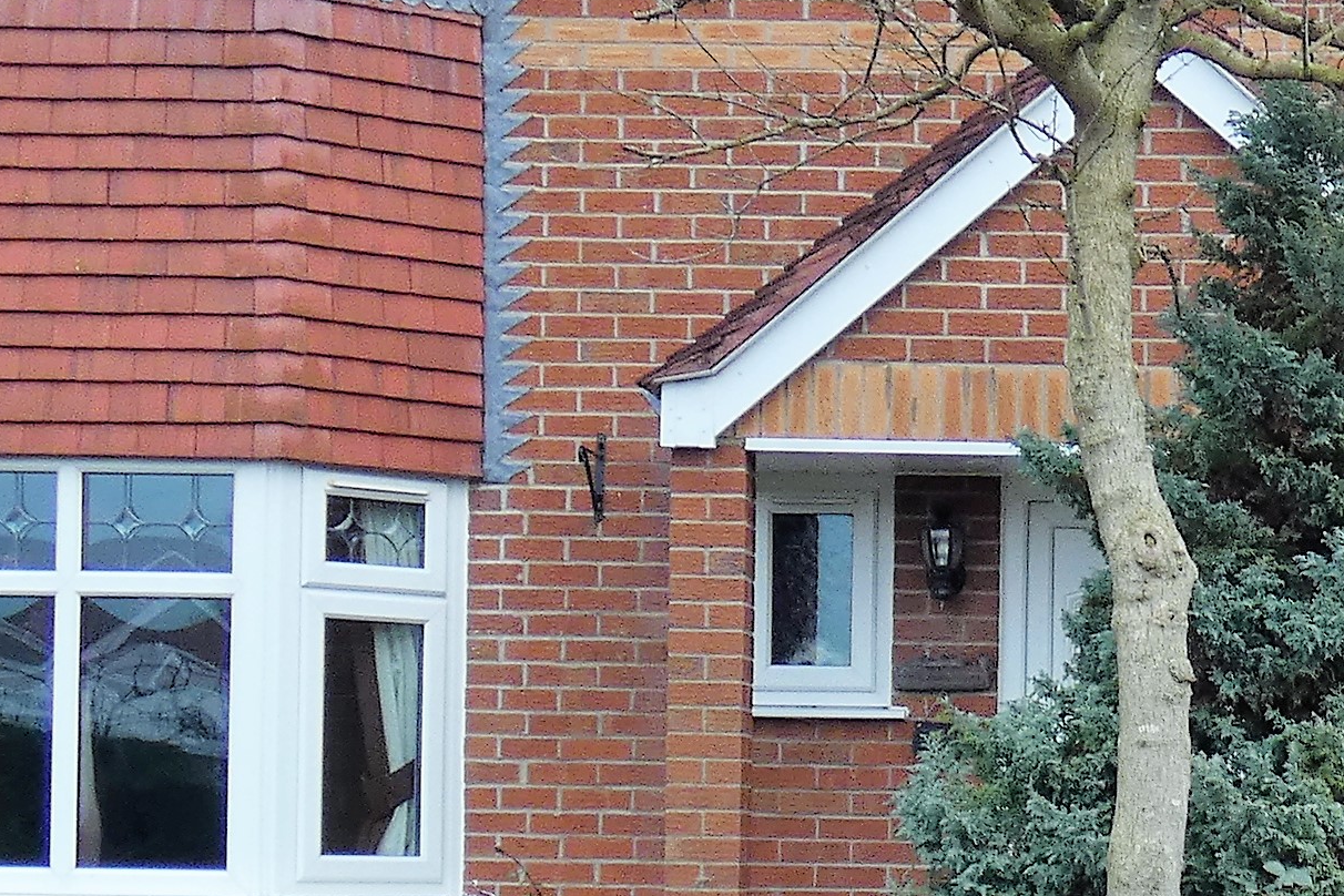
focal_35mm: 84
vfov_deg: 16.0
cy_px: 841
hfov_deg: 23.4
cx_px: 1255
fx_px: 3136
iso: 80
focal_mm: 3.6
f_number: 2.8
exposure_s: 1/200
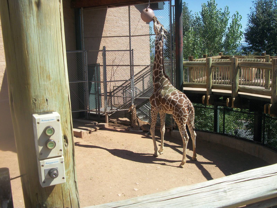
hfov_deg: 46.8
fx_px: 320
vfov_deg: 36.0
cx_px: 138
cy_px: 104
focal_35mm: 40
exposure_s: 1/125
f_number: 9.9
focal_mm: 7.1
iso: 80
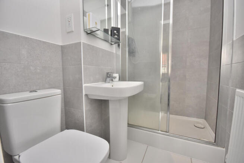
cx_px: 122
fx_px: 102
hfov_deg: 100.4
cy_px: 82
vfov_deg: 77.4
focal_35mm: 15
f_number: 4.5
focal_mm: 10
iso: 400
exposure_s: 1/200
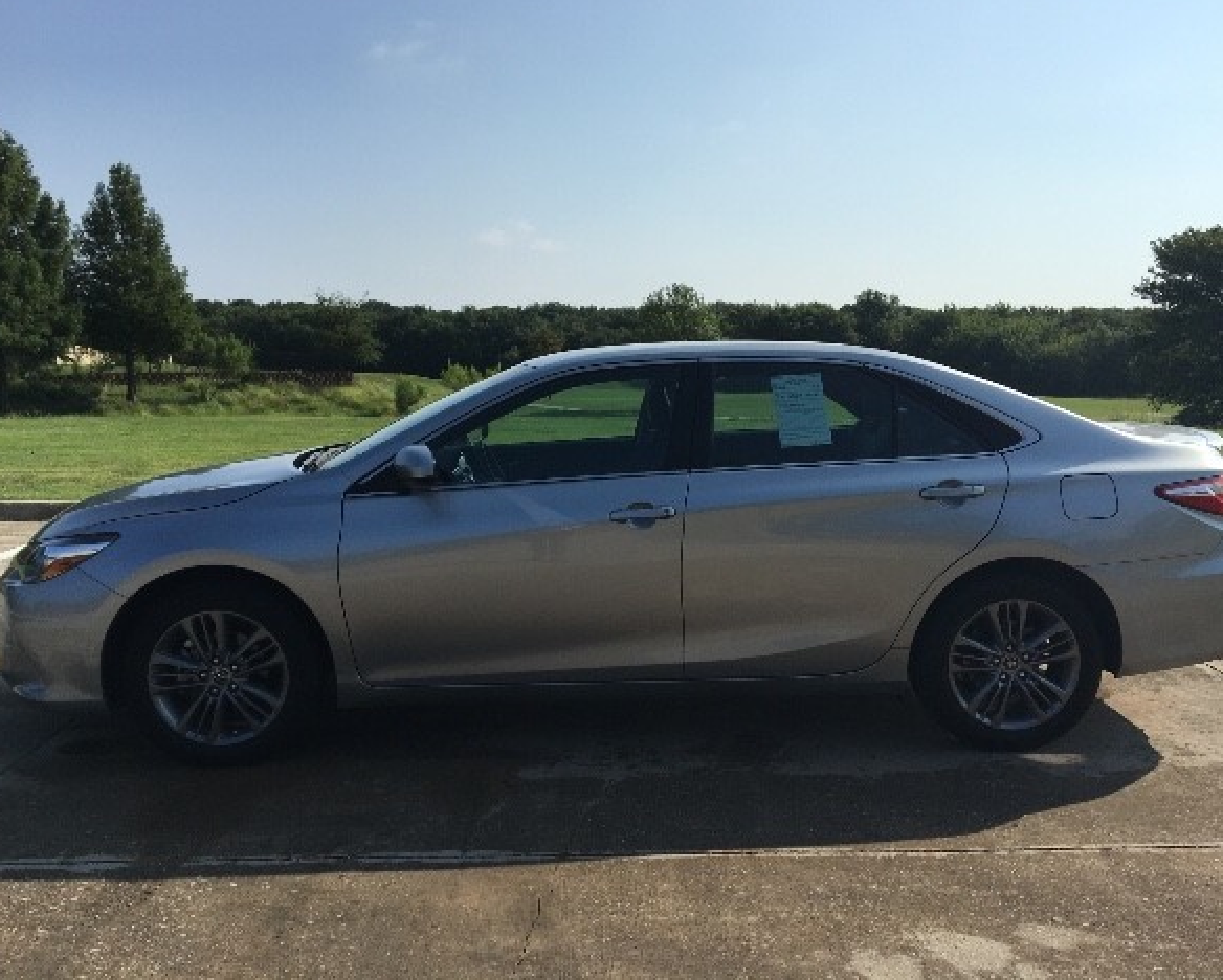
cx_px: 622
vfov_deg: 47.2
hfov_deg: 57.1
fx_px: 1123
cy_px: 480
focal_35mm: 31
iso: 25
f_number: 2.2
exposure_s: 1/3077
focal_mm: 4.15
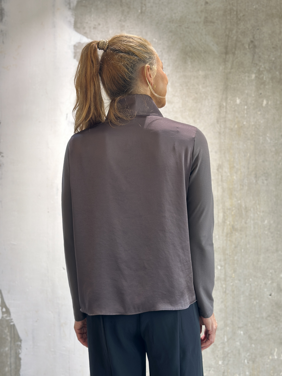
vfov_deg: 39.7
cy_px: 188
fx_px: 521
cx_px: 141
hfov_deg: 30.3
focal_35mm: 48
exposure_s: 1/50
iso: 160
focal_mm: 6.86
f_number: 1.78
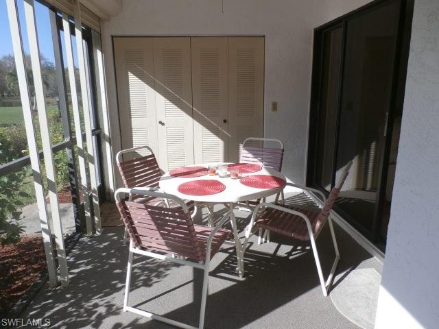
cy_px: 164
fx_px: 317
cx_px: 220
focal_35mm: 25
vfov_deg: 54.9
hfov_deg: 69.4
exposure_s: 1/500
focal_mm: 4.5
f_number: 3
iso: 100
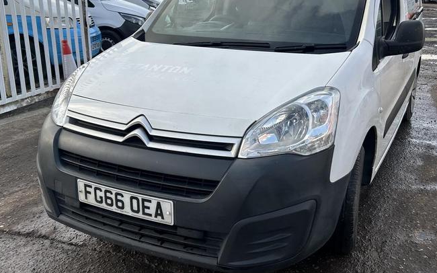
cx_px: 231
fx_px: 452
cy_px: 118
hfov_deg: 51.5
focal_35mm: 38
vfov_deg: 33.5
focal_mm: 5.7
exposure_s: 1/1531
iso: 50
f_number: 1.5
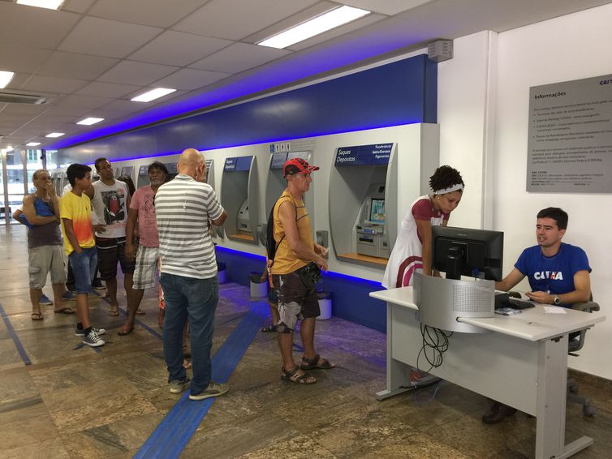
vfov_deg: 48.3
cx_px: 306
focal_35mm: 29
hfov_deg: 61.6
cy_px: 230
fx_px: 513
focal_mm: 4.15
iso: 64
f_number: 2.2
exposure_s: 1/15
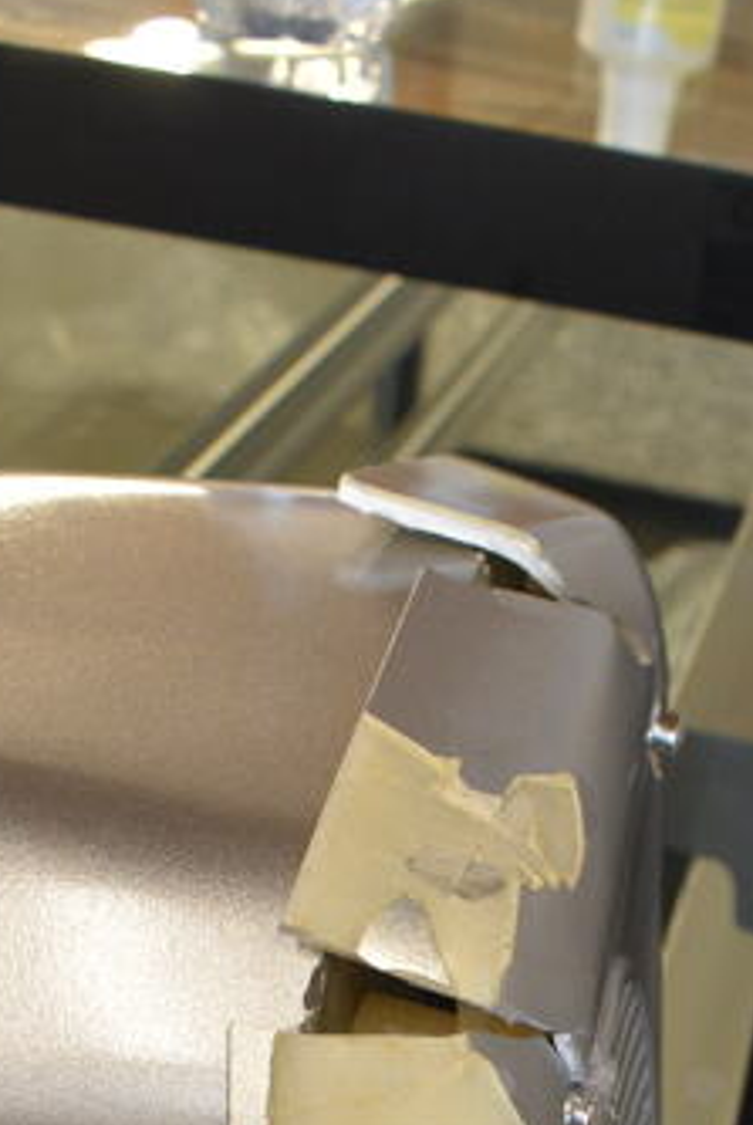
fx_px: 2314
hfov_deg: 18.3
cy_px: 1225
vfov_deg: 25.4
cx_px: 601
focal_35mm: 74
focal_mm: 18
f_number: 5.6
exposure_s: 1/60
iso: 800
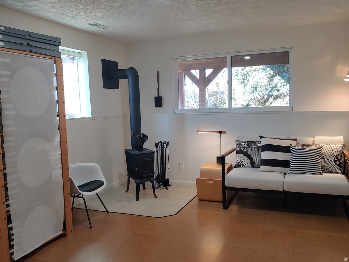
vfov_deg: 46.8
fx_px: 302
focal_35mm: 30
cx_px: 174
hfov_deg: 60.0
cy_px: 131
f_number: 1.5
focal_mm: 4.23
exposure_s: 1/60
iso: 50
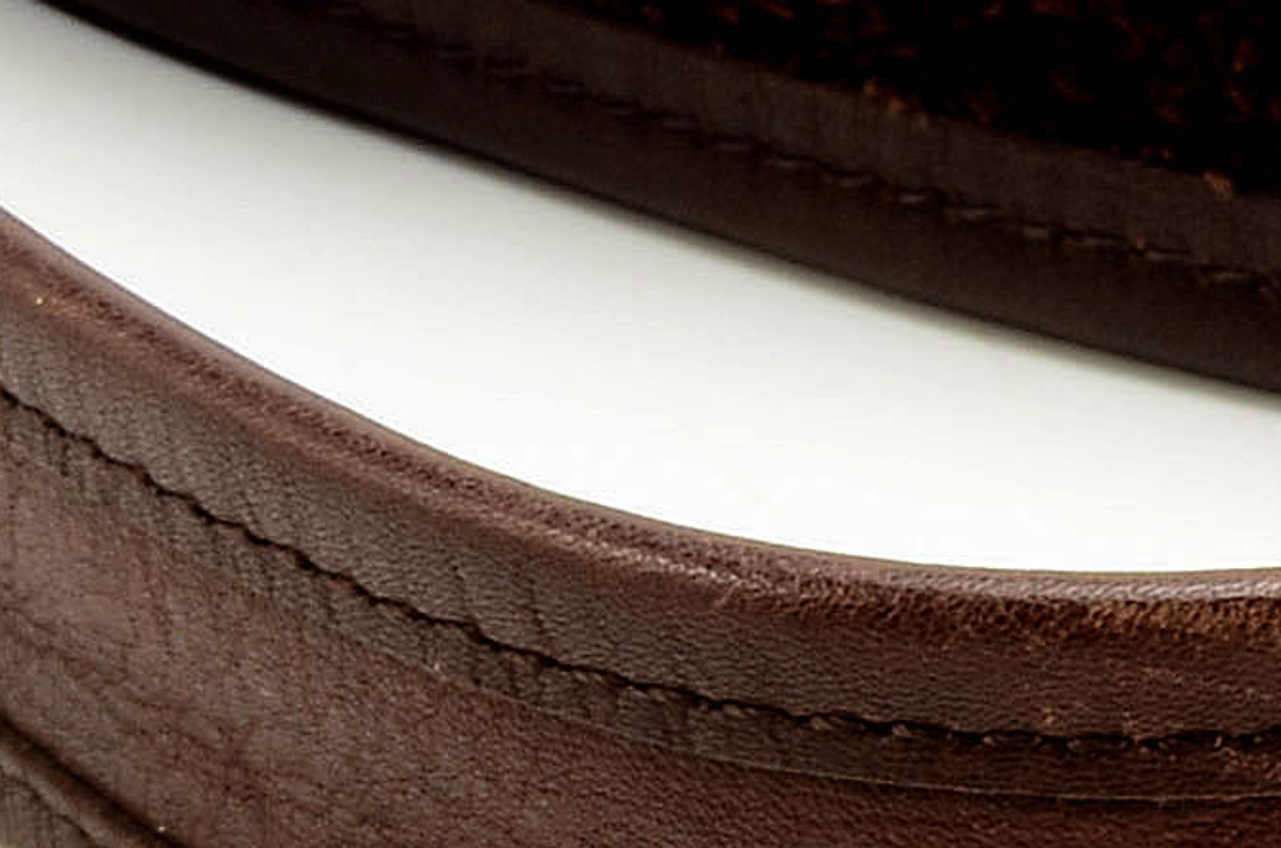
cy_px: -628
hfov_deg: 5.7
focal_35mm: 343
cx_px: 3665
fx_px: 12168
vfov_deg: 4.0
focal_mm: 31
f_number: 14
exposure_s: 1/160
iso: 100
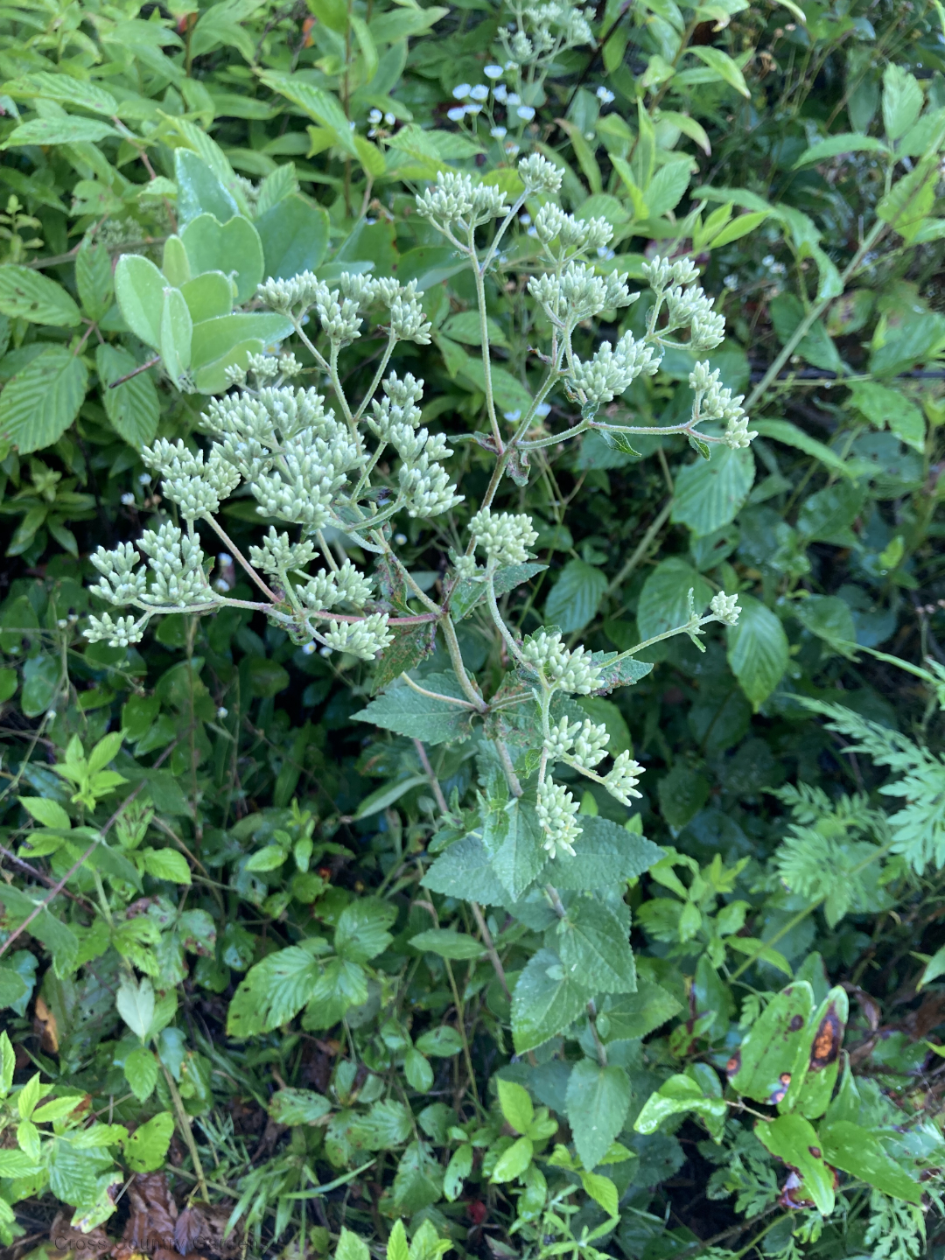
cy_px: 630
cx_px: 472
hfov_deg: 49.7
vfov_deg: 63.4
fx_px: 1019
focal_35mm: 28
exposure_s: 1/121
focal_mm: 4
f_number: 1.8
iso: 64
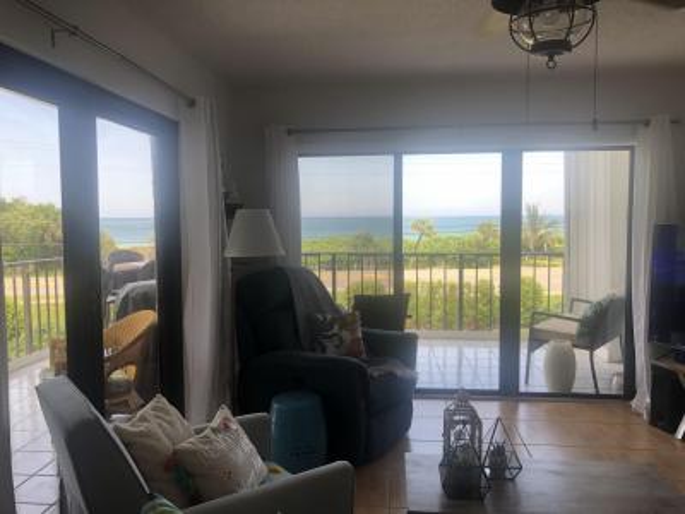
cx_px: 342
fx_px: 554
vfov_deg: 49.7
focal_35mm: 28
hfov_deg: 63.4
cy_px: 257
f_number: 1.8
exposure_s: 1/120
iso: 40
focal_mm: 3.99
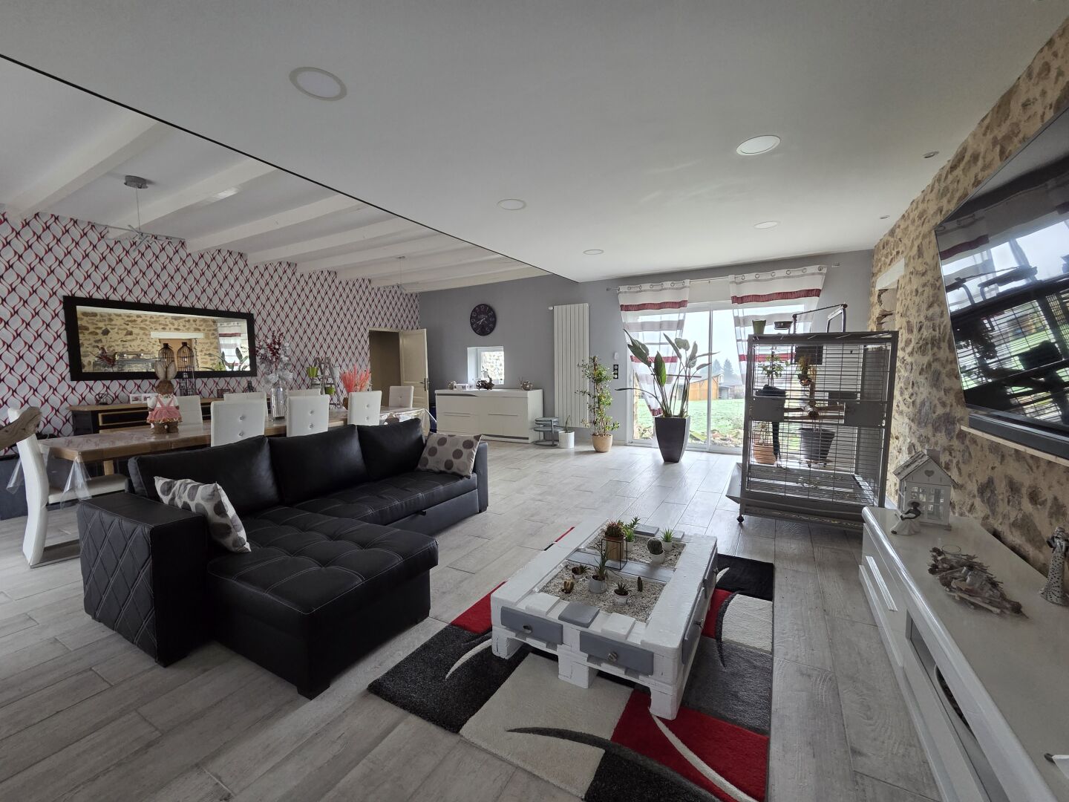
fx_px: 401
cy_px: 401
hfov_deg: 106.2
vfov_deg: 89.9
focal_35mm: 13
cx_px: 534
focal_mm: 2.2
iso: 250
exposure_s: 1/50
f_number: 2.2
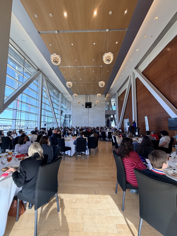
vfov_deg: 102.1
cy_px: 118
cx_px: 88
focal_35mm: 14
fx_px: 95
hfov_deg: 85.7
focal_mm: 2.22
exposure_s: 1/121
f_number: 2.2
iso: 100
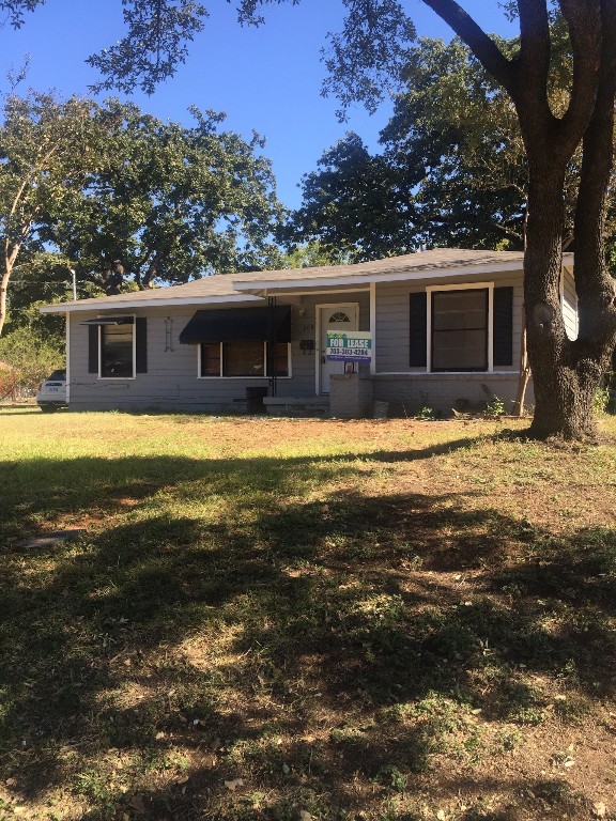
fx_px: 688
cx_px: 308
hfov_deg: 48.2
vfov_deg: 61.7
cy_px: 410
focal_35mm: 29
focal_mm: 4.15
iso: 32
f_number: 2.2
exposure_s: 1/732
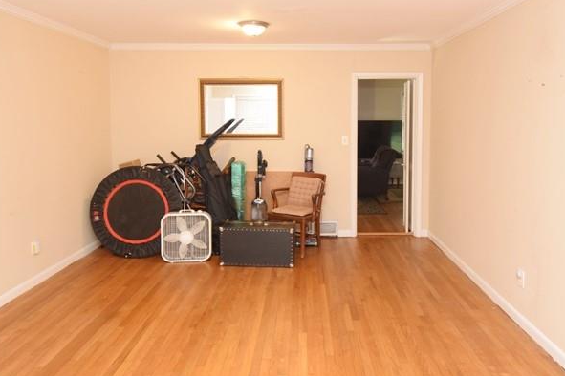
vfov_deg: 48.9
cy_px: 133
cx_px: 308
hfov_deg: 69.3
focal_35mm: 26
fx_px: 408
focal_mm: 10
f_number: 3.5
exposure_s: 1/60
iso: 800
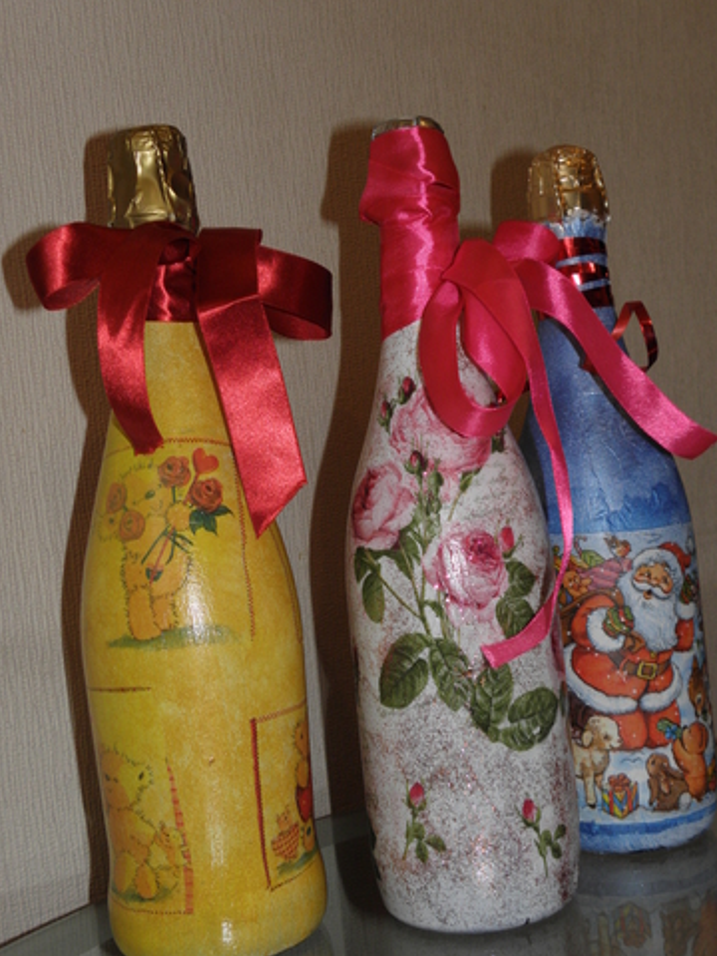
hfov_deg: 30.9
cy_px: 438
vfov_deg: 40.4
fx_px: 1298
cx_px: 379
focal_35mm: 47
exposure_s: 1/40
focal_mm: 7.31
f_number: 3.3
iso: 100
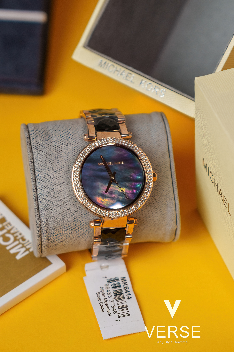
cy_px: 176
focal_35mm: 105
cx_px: 117
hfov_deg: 13.0
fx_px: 1024
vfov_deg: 19.5
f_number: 4
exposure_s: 1/60
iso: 200
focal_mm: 70
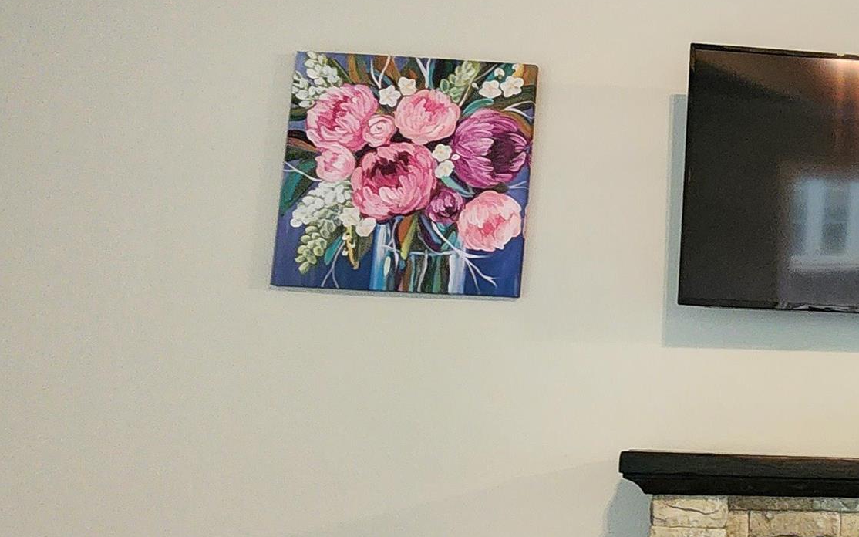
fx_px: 890
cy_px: 310
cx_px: 851
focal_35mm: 38
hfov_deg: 44.3
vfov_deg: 33.5
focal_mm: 2.2
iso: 500
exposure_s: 1/30
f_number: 2.2
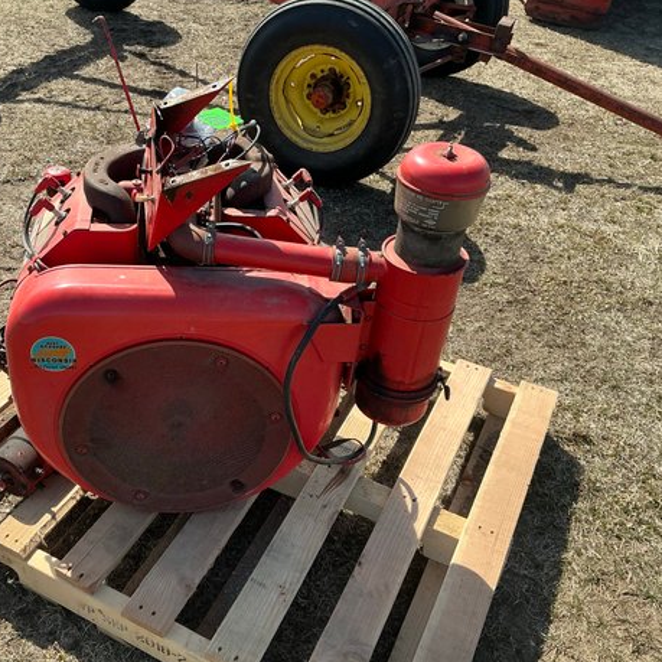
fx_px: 736
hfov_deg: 47.7
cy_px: 334
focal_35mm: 34
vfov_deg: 48.5
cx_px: 226
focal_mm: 3
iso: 25
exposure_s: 1/929
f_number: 1.8
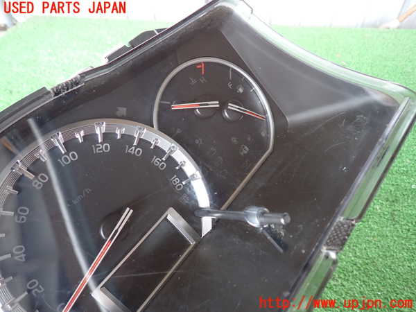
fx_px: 300
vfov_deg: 54.9
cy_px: 156
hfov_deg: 69.4
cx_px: 208
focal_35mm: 25
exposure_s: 1/30
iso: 200
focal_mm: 4.5
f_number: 2
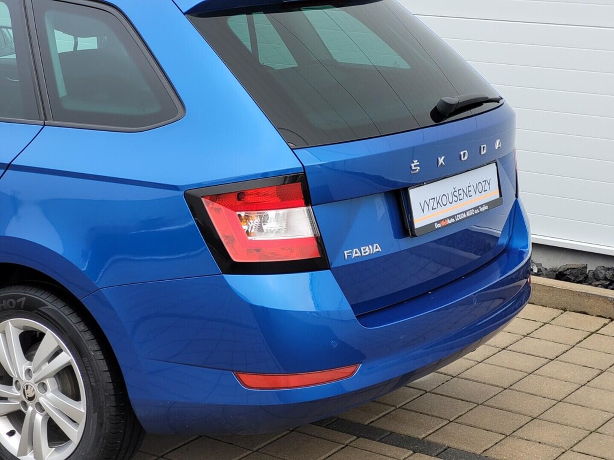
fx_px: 1348
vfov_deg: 19.4
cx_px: 307
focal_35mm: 76
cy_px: 230
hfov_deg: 25.7
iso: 40
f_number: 2.4
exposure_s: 1/100
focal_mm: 7.12
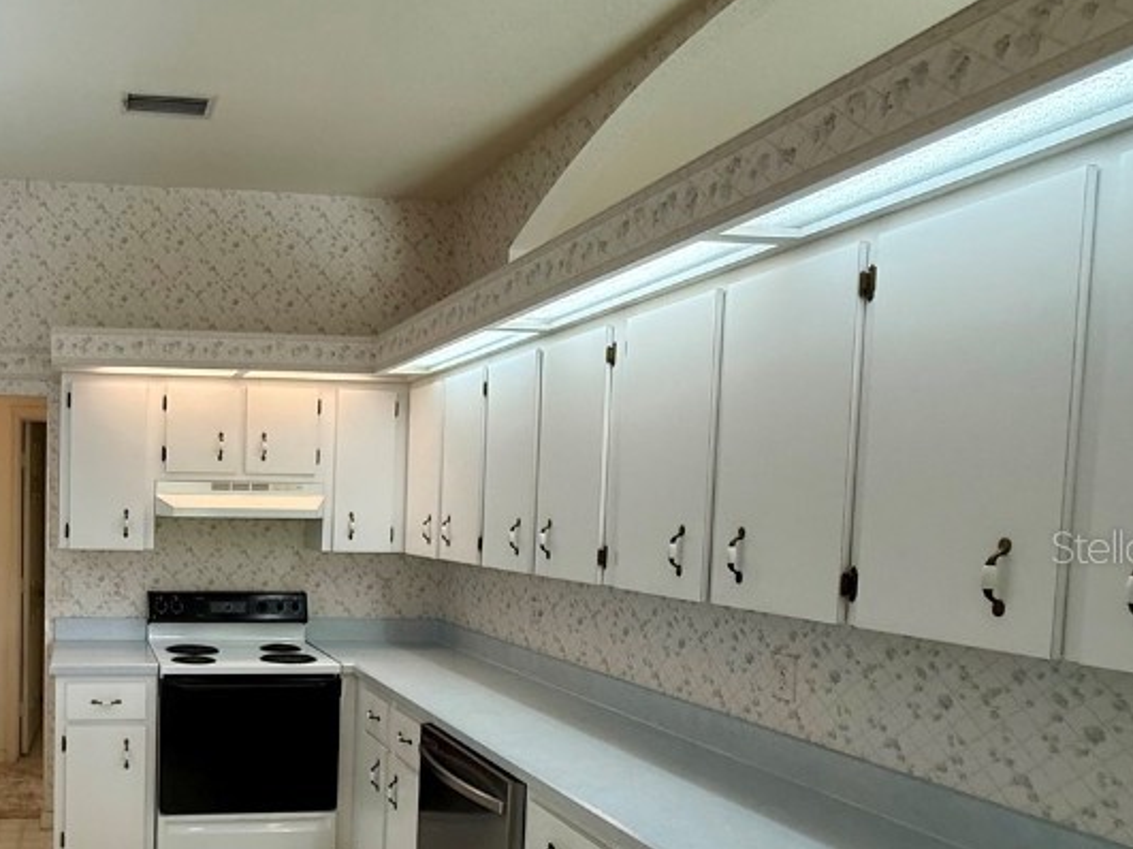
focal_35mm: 27
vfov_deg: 50.7
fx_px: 884
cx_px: 160
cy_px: 546
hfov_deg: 58.0
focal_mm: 2.22
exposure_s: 1/120
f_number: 2.2
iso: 160
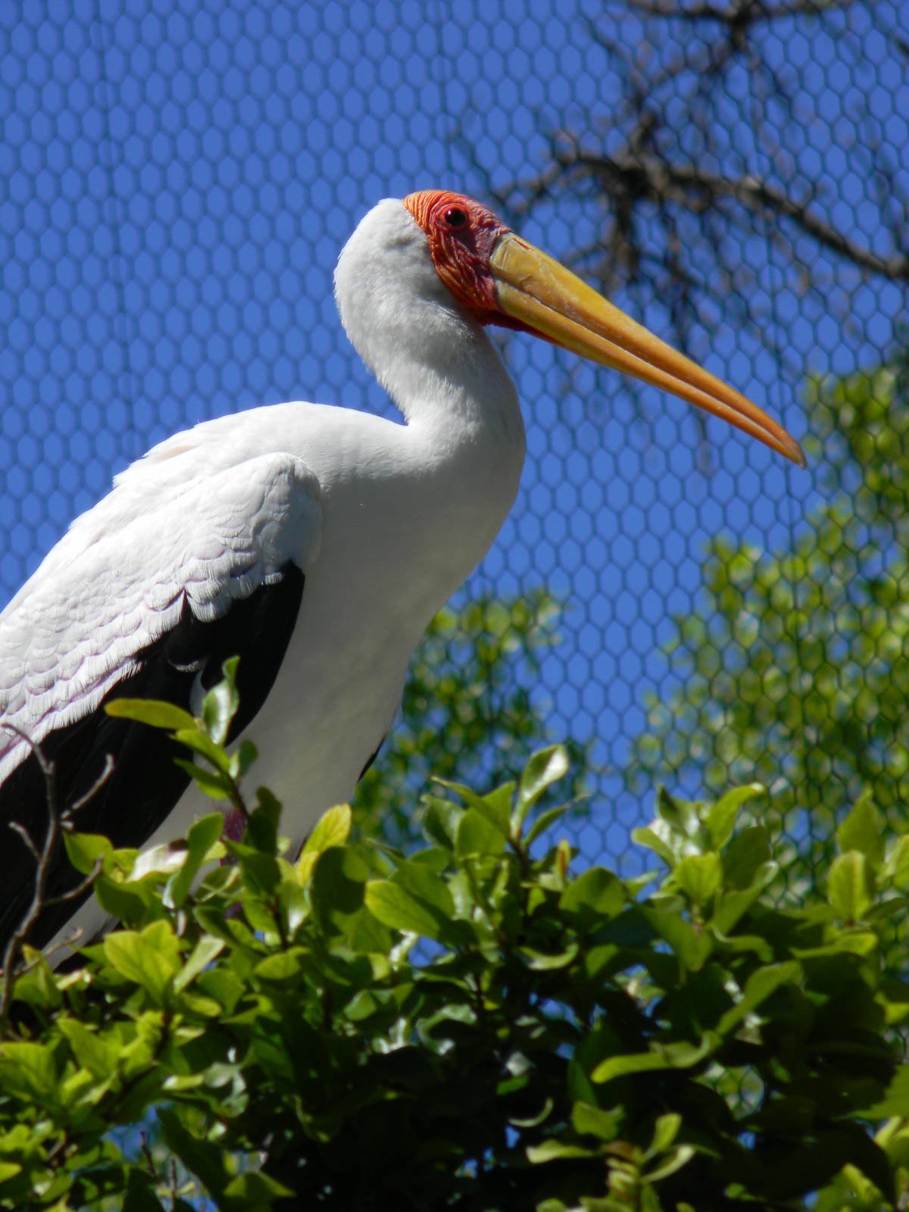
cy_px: 606
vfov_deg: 4.8
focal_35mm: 414
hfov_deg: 3.6
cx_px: 454
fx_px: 14495
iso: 80
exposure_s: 1/595
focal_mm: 75
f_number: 5.4
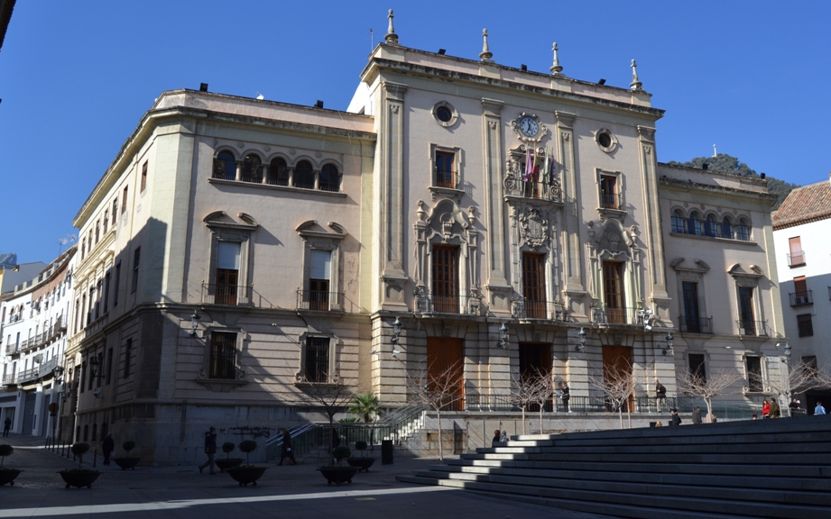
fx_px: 770
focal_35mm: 34
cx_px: 427
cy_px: 229
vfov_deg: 37.2
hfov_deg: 56.7
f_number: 8
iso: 100
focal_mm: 20
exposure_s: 1/250
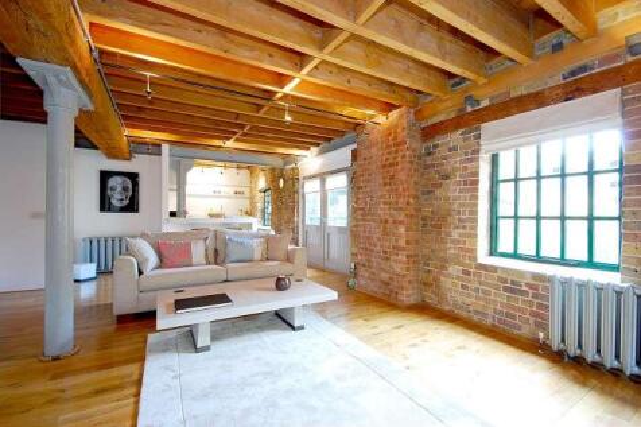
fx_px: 267
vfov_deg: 77.3
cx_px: 320
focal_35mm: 15
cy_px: 214
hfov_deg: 100.4
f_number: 8
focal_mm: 10
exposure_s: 1/3
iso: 320
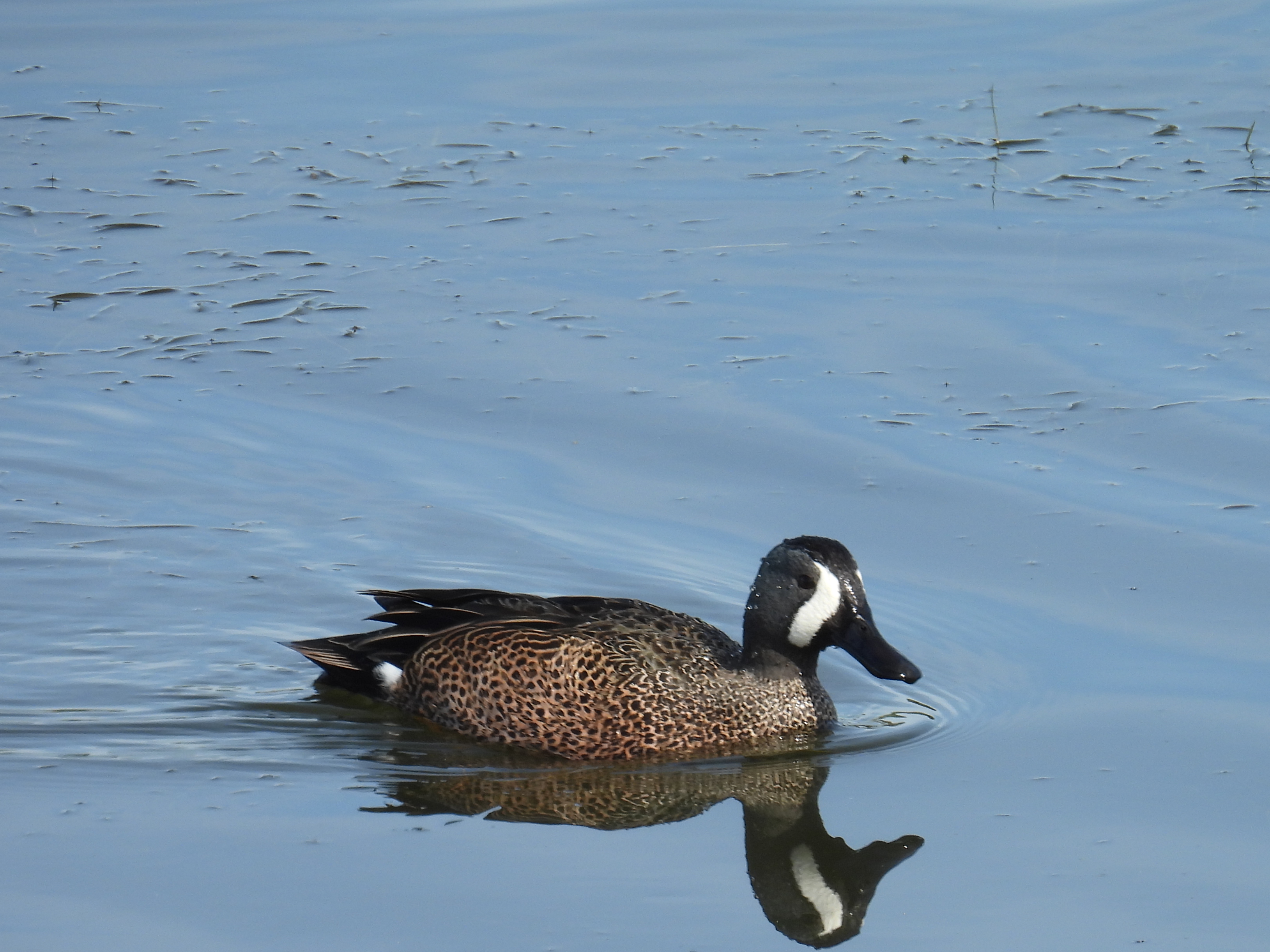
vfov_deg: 0.9
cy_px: 653
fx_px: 62265
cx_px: 780
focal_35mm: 1697
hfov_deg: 1.2
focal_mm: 214
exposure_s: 1/320
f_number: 6.3
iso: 100
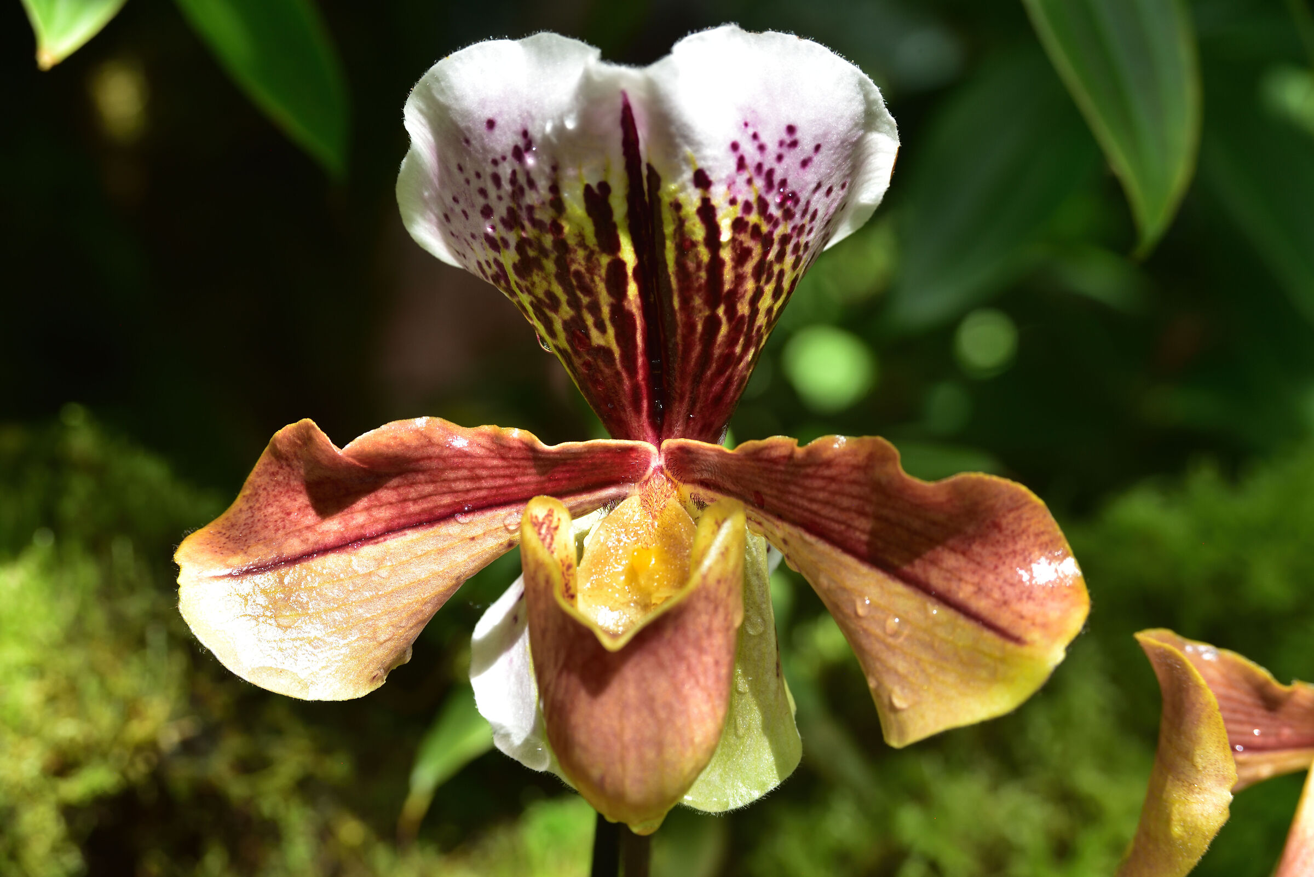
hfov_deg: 19.4
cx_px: 657
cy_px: 438
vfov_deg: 13.1
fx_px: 3834
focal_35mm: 105
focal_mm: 105
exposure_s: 1/125
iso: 320
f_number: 8
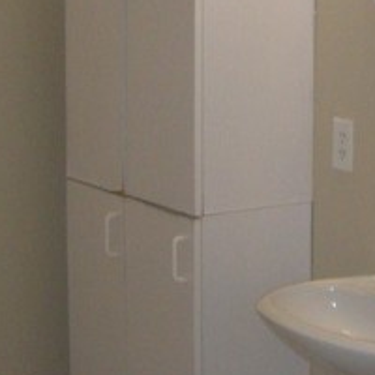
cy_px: 101
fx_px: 1458
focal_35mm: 119
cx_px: 368
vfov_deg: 14.6
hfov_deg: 14.4
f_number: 3.8
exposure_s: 1/52
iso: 200
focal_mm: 5.9
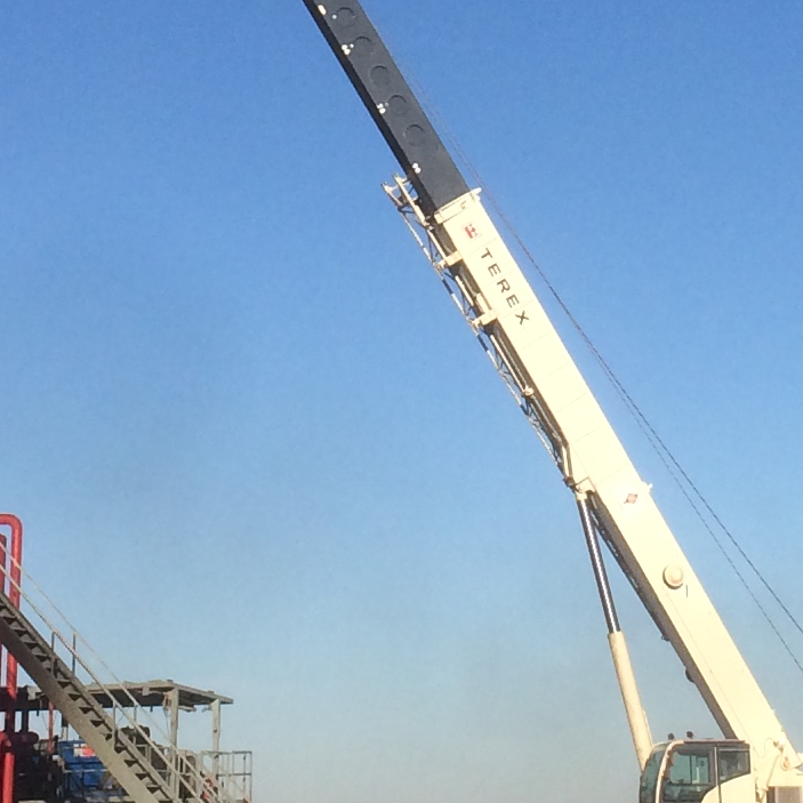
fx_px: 3123
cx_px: 488
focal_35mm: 119
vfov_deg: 14.2
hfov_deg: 14.6
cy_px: -144
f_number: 2.2
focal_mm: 4.15
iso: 32
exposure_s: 1/2415
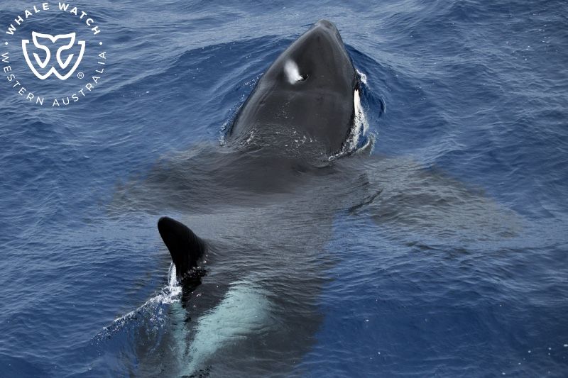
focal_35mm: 90
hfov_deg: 22.6
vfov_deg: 15.2
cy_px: 189
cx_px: 284
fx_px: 1420
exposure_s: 1/8000
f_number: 4.8
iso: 1100
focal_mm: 90
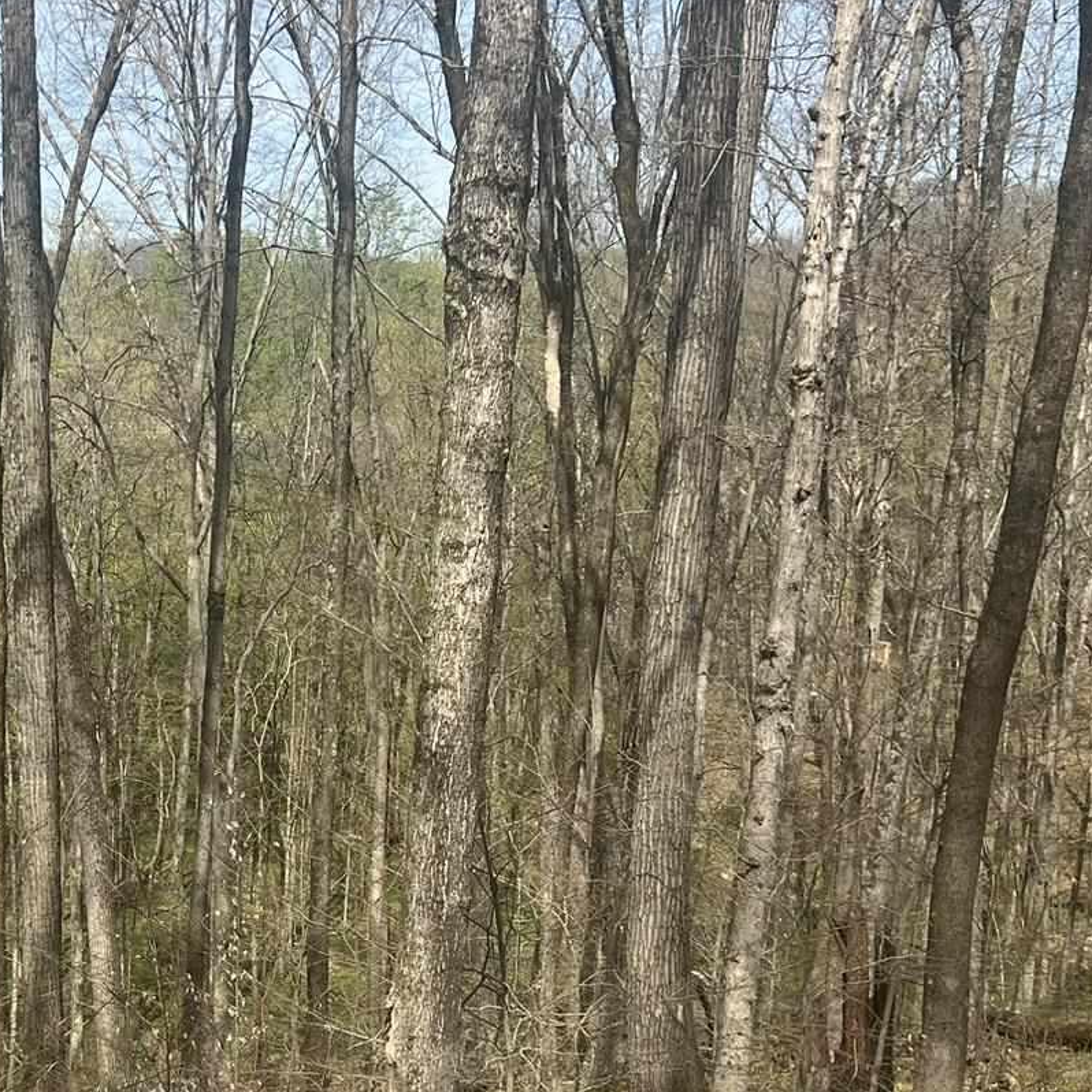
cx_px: 114
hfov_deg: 28.0
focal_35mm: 59
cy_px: 776
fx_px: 2106
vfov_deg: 28.8
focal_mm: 5.7
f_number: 1.5
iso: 50
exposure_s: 1/2841
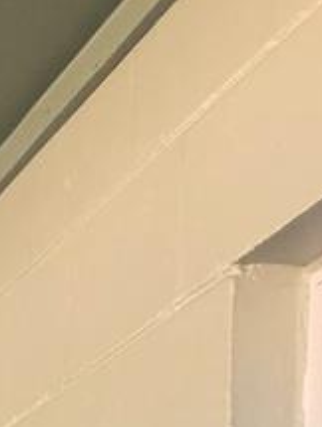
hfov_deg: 9.2
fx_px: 1929
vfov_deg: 11.2
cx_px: -235
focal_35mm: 156
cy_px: 900
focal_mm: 3.99
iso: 20
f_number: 1.8
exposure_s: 1/158
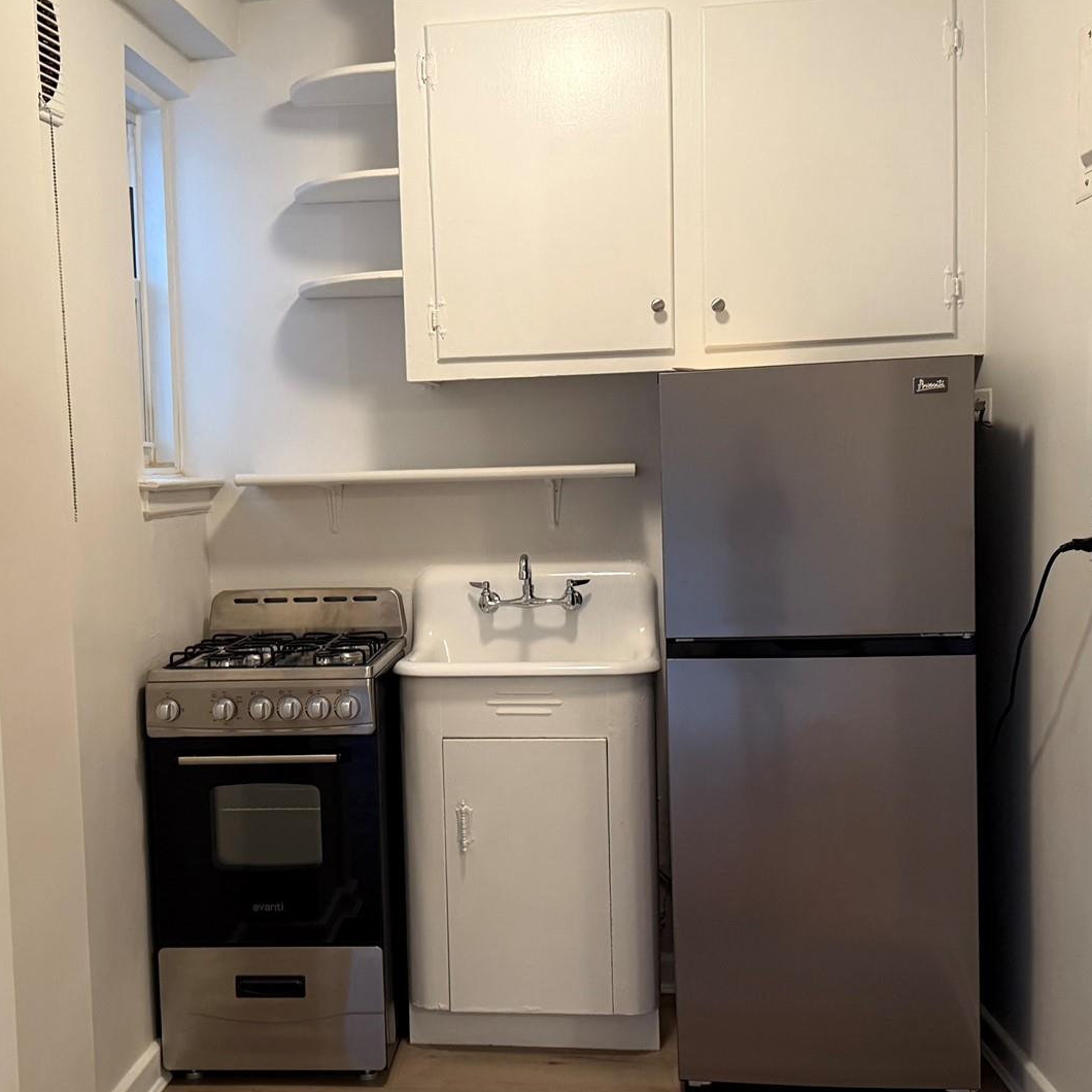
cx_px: 465
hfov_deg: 40.8
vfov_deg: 40.9
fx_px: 1463
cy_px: 605
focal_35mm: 41
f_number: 1.78
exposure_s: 1/60
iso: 400
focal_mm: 6.76
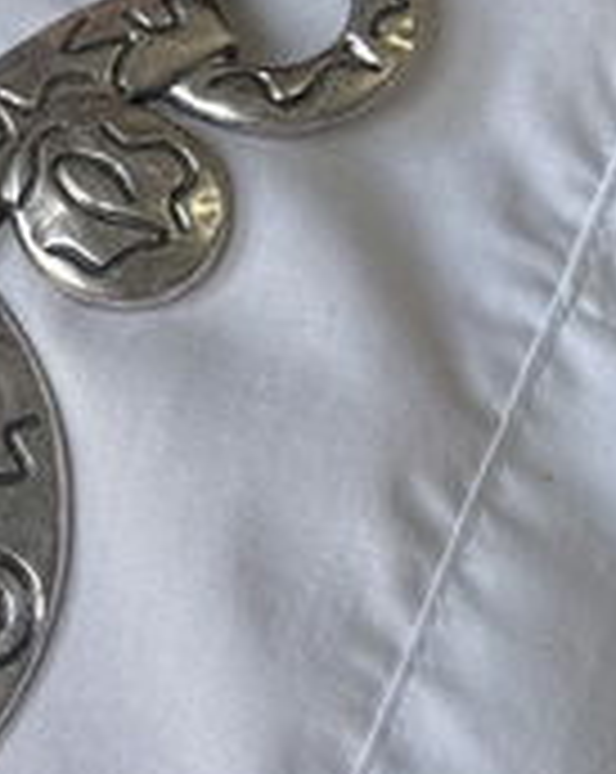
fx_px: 2079
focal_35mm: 91
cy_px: 25
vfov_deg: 20.5
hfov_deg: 16.2
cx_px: -130
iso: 40
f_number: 1.9
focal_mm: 2.69
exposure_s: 1/50
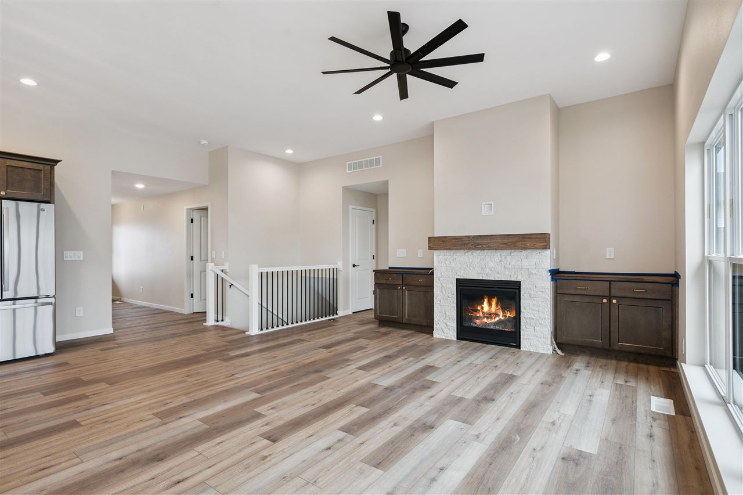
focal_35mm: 18
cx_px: 372
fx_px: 371
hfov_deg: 90.0
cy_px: 248
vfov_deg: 67.4
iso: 400
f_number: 8
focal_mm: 18
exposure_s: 1/20
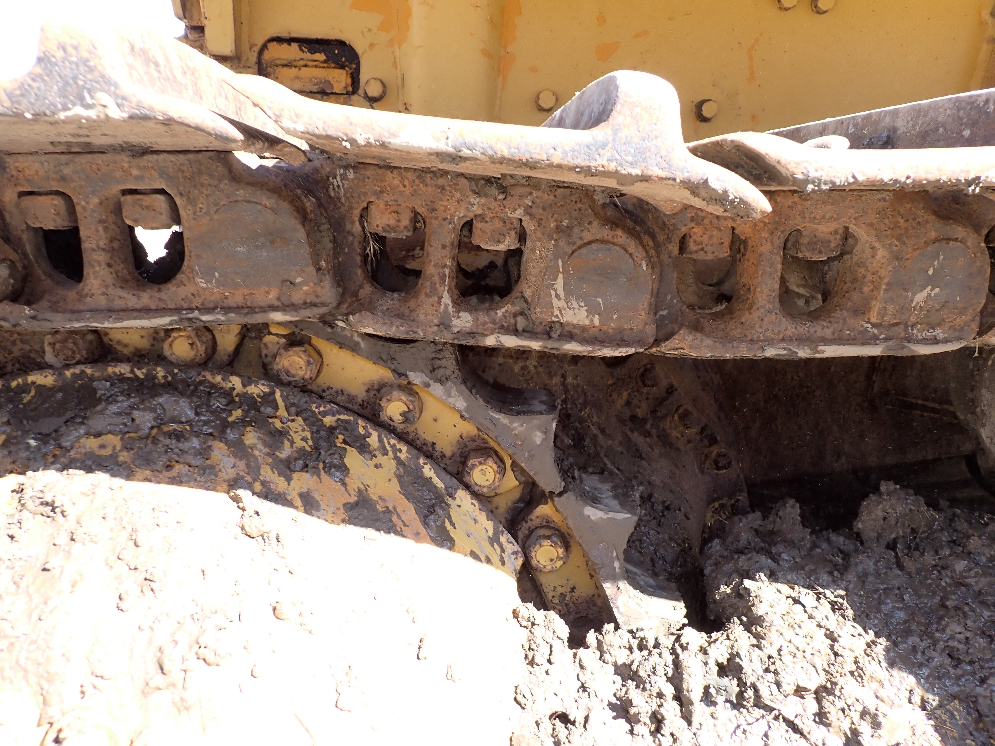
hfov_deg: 69.4
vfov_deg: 54.9
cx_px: 498
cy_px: 373
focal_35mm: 25
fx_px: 719
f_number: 2.8
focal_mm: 4.5
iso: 100
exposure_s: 1/160
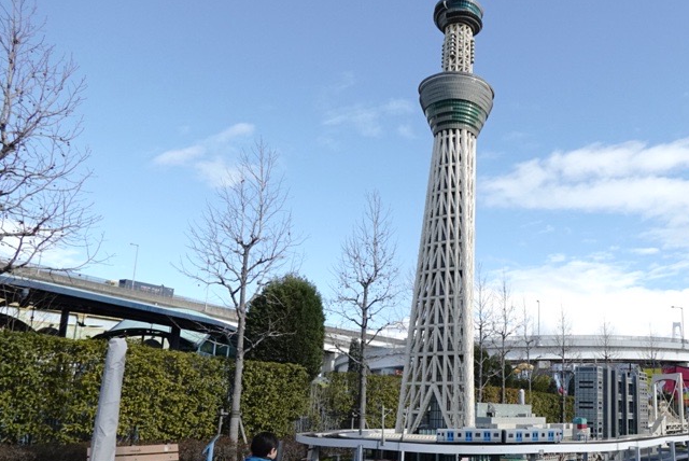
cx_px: 494
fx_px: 575
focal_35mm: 30
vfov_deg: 43.1
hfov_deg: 59.4
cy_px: 305
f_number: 4
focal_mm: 7.6
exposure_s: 1/6400
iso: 1600
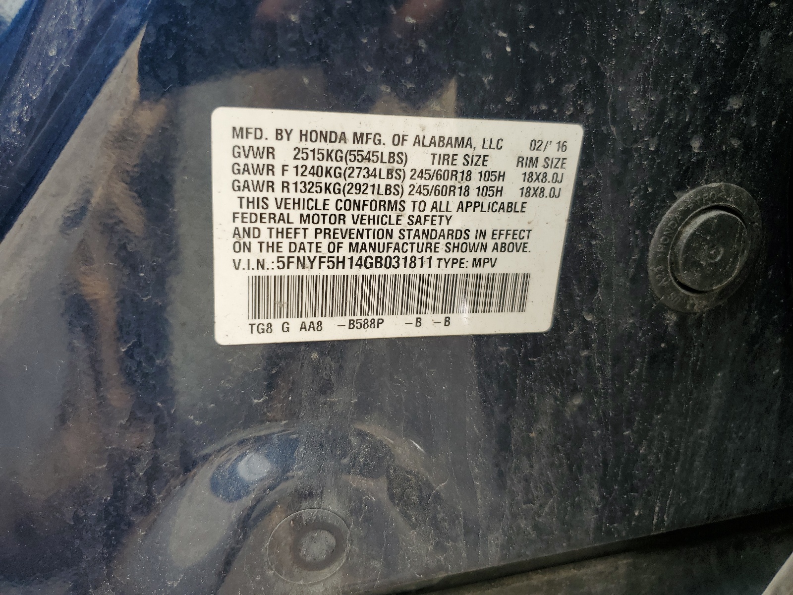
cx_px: 396
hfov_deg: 67.3
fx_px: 596
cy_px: 298
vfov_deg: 53.1
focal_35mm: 26
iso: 50
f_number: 1.5
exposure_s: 1/227
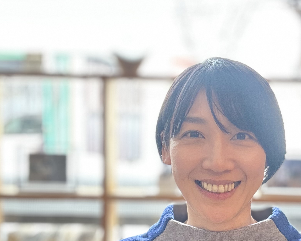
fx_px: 517
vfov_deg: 26.1
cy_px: 152
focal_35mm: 58
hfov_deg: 32.0
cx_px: 220
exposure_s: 1/89
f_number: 1.9
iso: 80
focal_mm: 2.69
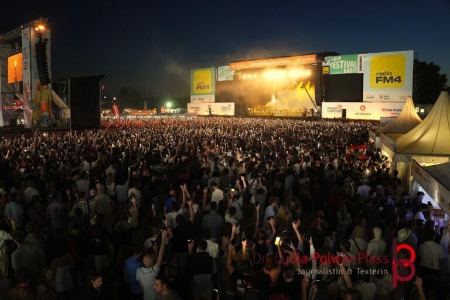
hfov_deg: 67.4
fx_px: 337
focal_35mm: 27
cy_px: 150
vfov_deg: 47.9
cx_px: 225
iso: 2500
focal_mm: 18
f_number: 3.5
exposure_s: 1/30
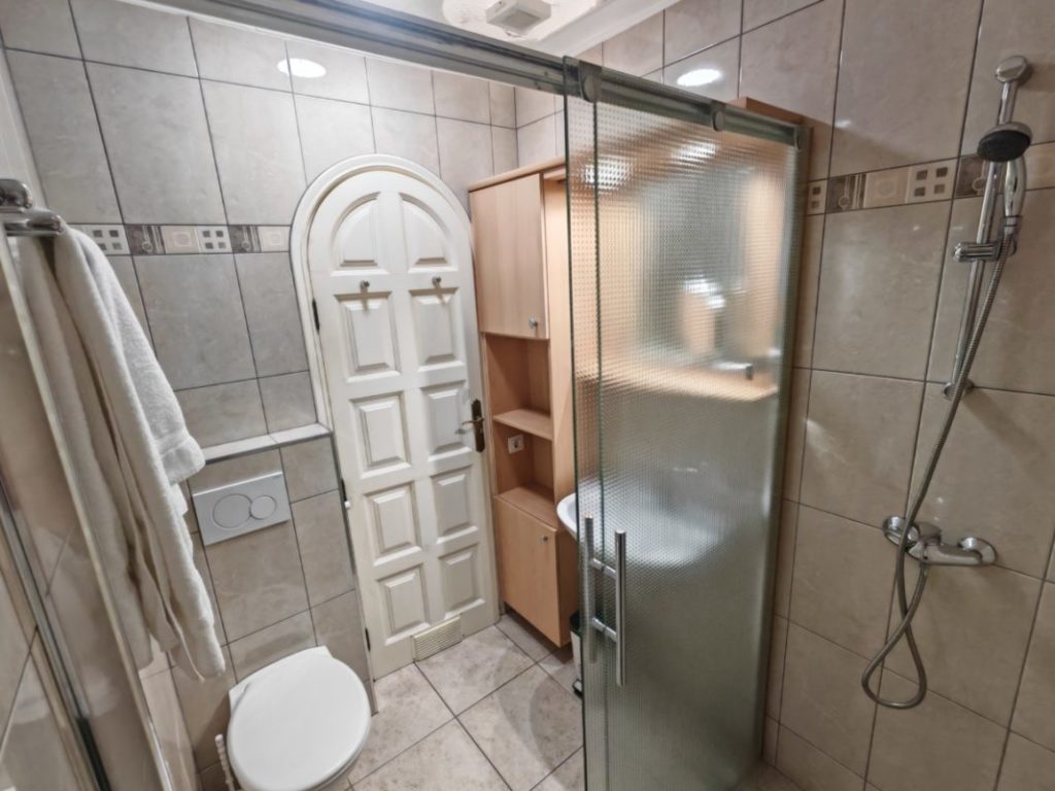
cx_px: 528
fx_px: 488
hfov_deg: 94.5
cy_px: 396
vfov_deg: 78.1
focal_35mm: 16
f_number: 2.2
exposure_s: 1/50
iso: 200
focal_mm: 1.96
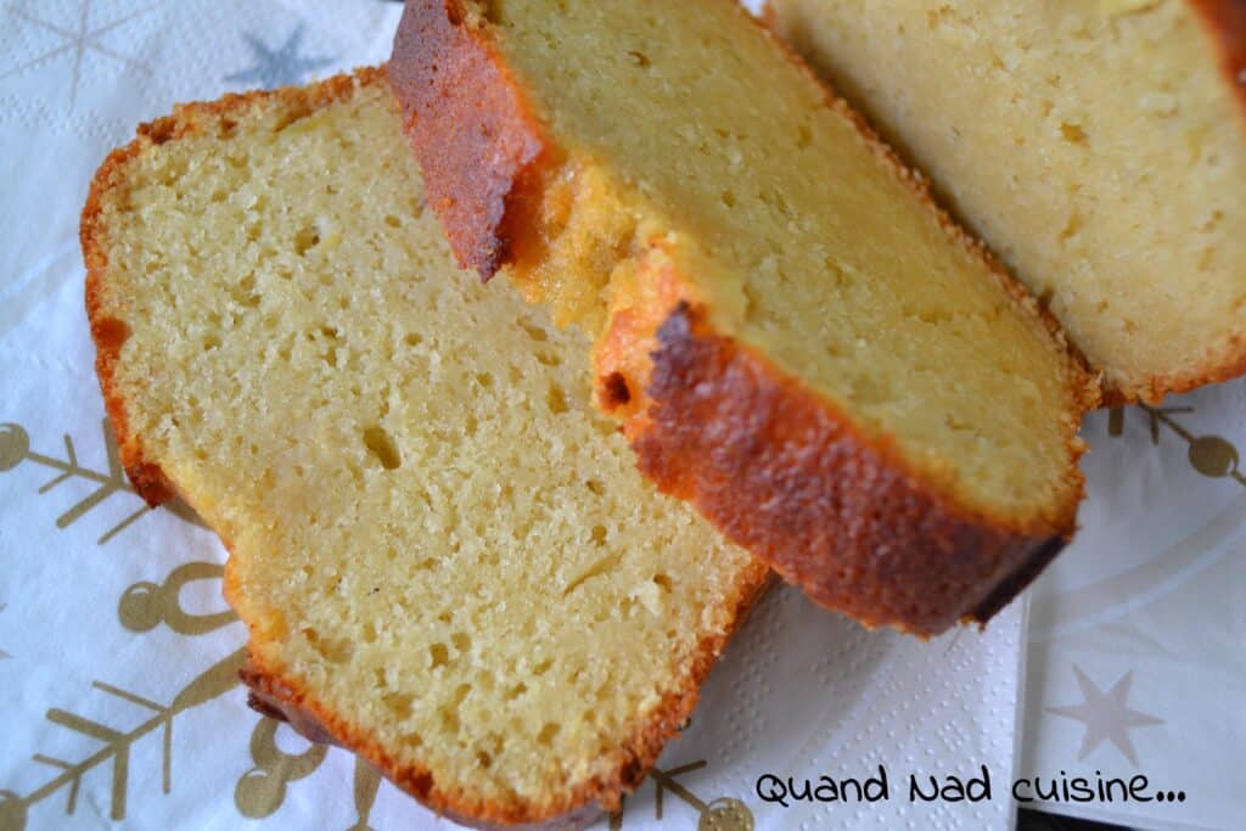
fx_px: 1246
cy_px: 416
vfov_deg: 36.9
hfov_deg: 53.1
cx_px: 623
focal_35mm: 36
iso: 800
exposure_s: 1/25
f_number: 4
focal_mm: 24
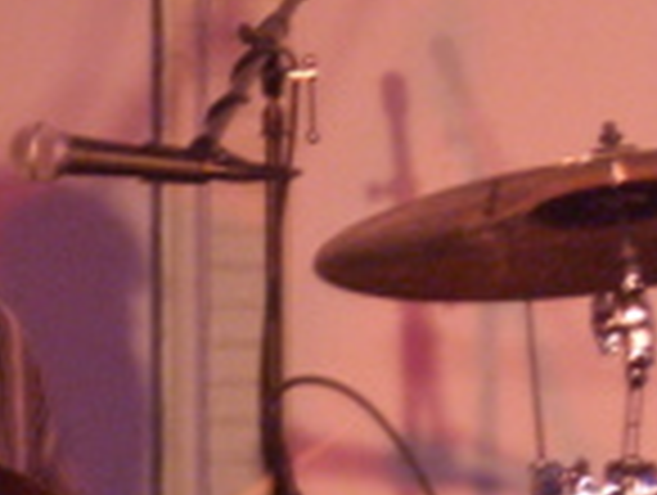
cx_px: 32
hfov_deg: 5.5
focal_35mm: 359
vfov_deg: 4.1
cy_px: 520
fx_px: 6825
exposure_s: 1/8
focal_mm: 17.4
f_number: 4.8
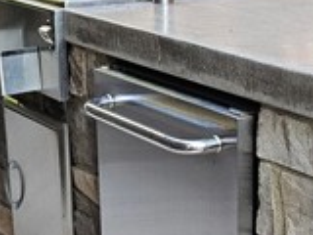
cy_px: 139
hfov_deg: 21.1
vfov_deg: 16.1
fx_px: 832
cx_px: 248
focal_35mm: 92
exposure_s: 1/120
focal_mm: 5.4
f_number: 1.8
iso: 250
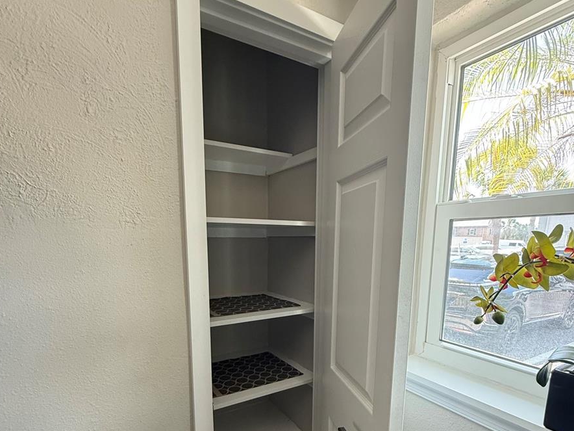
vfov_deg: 66.4
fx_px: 315
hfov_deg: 84.7
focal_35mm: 19
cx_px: 284
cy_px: 295
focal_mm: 2.22
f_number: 2.2
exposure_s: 1/84
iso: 400
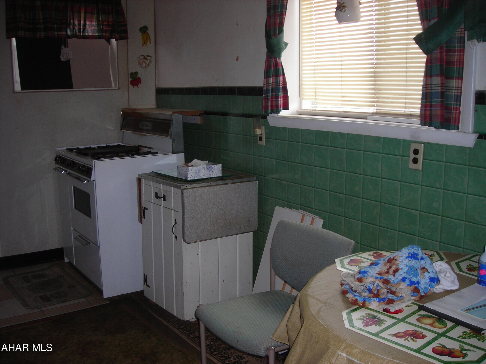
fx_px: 534
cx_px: 243
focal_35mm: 38
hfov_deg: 49.0
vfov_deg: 37.7
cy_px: 182
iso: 67
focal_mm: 6.3
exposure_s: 1/60.1
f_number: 3.2
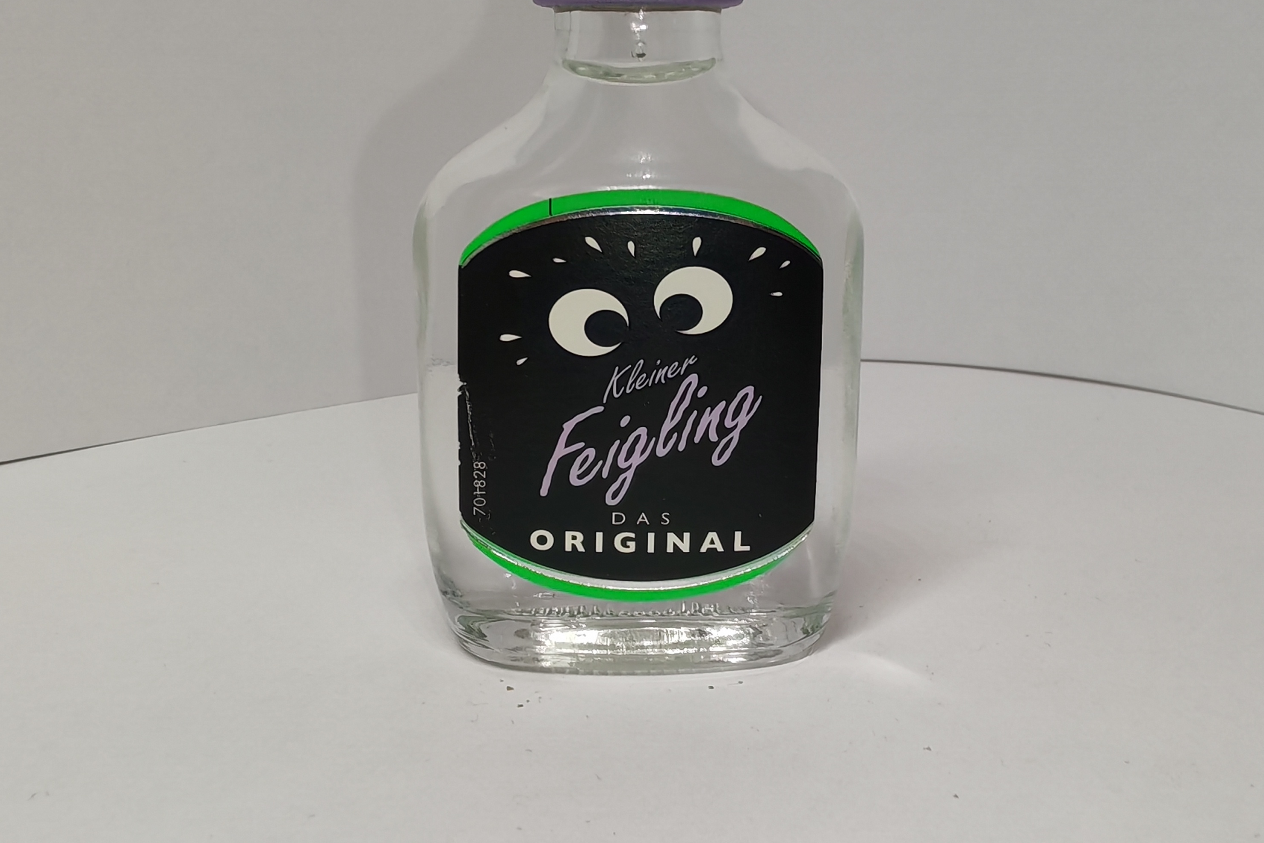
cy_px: 350
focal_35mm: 38
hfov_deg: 50.7
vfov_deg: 35.0
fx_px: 1334
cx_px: 641
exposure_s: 1/120
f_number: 2.2
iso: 50
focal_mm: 1.96
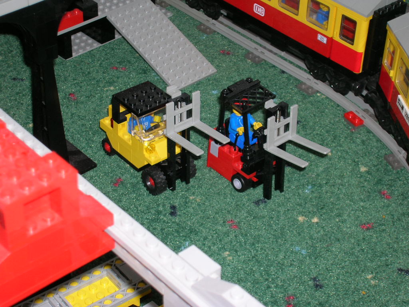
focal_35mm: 78
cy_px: 154
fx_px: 922
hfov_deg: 25.0
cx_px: 204
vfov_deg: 18.9
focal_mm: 13
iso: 50
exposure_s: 1/60.1
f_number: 4.1
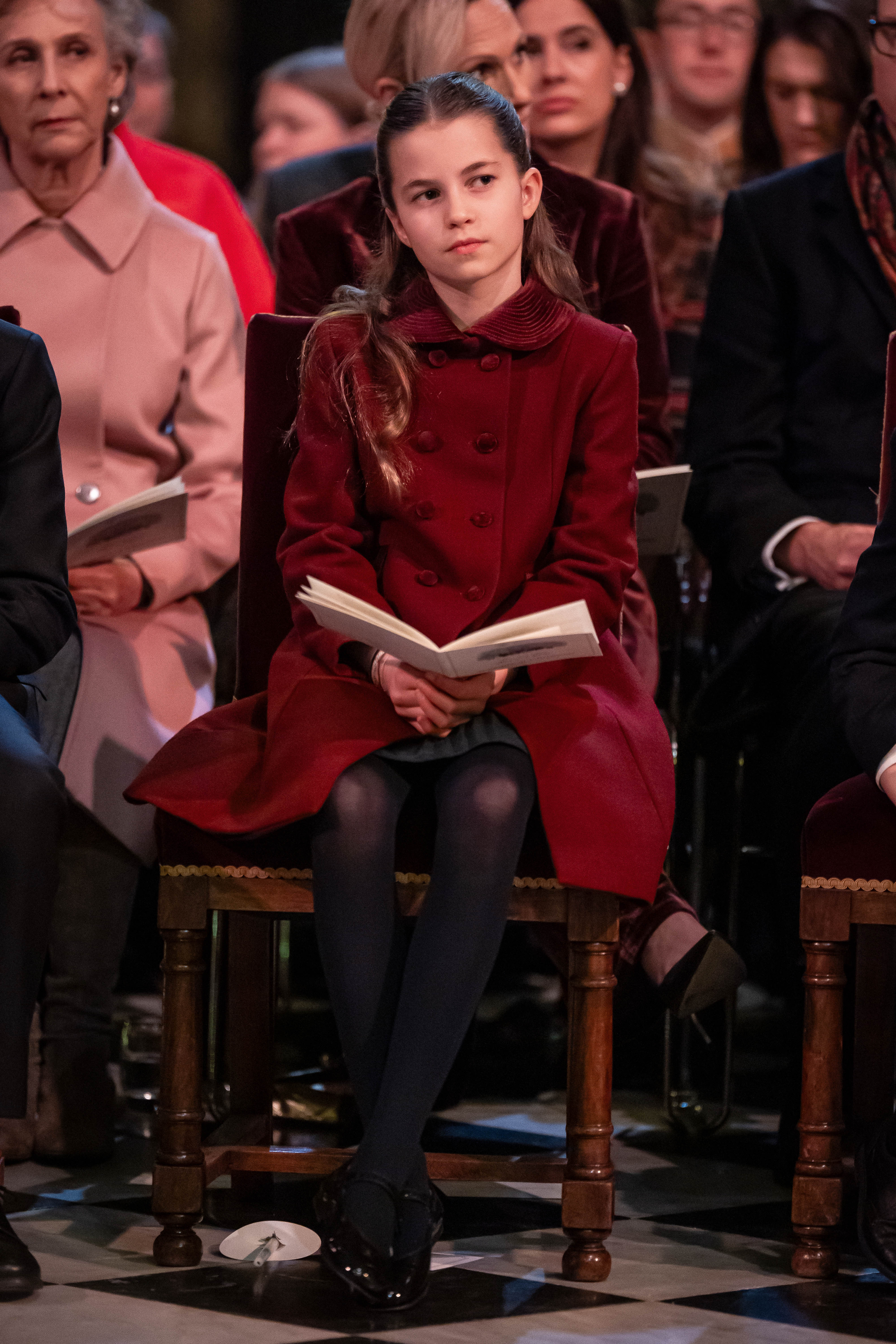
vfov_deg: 10.3
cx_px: 448
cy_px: 672
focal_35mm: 200
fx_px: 7466
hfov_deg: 6.9
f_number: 2.8
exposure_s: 1/100
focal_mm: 200
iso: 5000
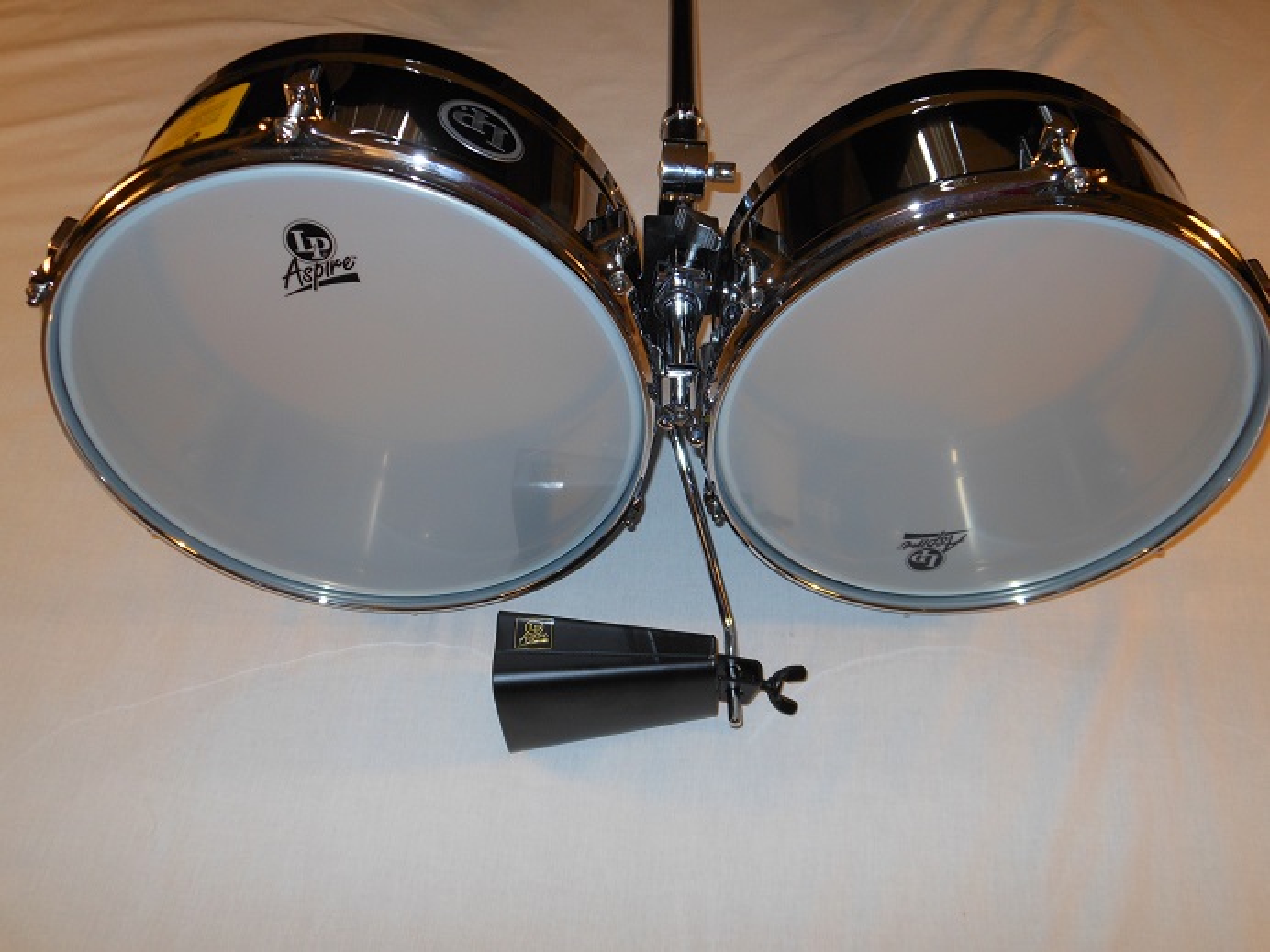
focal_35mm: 29
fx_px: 1064
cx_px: 635
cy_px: 476
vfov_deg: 48.2
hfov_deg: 61.7
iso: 100
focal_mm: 5.2
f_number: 3.3
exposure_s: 1/25
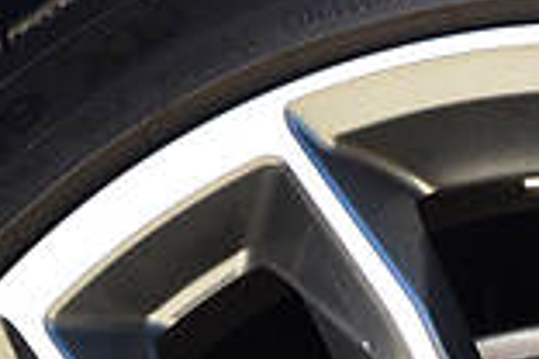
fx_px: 4851
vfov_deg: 4.2
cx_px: 470
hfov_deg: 6.3
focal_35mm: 324
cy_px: 765
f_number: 9
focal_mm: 42
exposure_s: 1/100
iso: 400
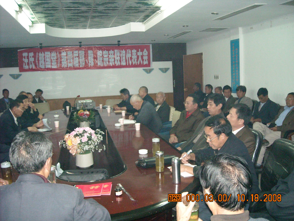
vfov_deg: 40.7
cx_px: 147
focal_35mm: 35
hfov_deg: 52.6
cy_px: 110
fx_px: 297
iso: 616
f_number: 2.8
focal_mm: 5.7
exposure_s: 1/60
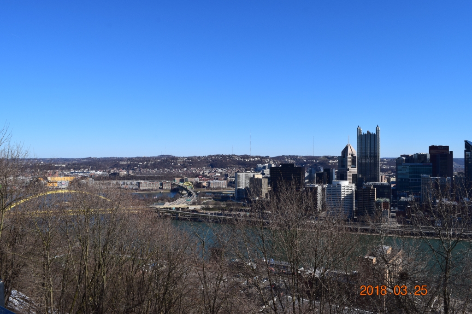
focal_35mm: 27
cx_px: 236
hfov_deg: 67.4
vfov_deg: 47.9
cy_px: 157
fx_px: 354
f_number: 11
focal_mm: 18
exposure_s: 1/500
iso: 400
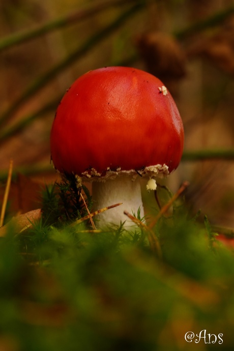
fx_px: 1024
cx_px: 117
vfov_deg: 19.5
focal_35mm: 105
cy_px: 176
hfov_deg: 13.0
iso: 800
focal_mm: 70
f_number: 5.6
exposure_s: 1/60
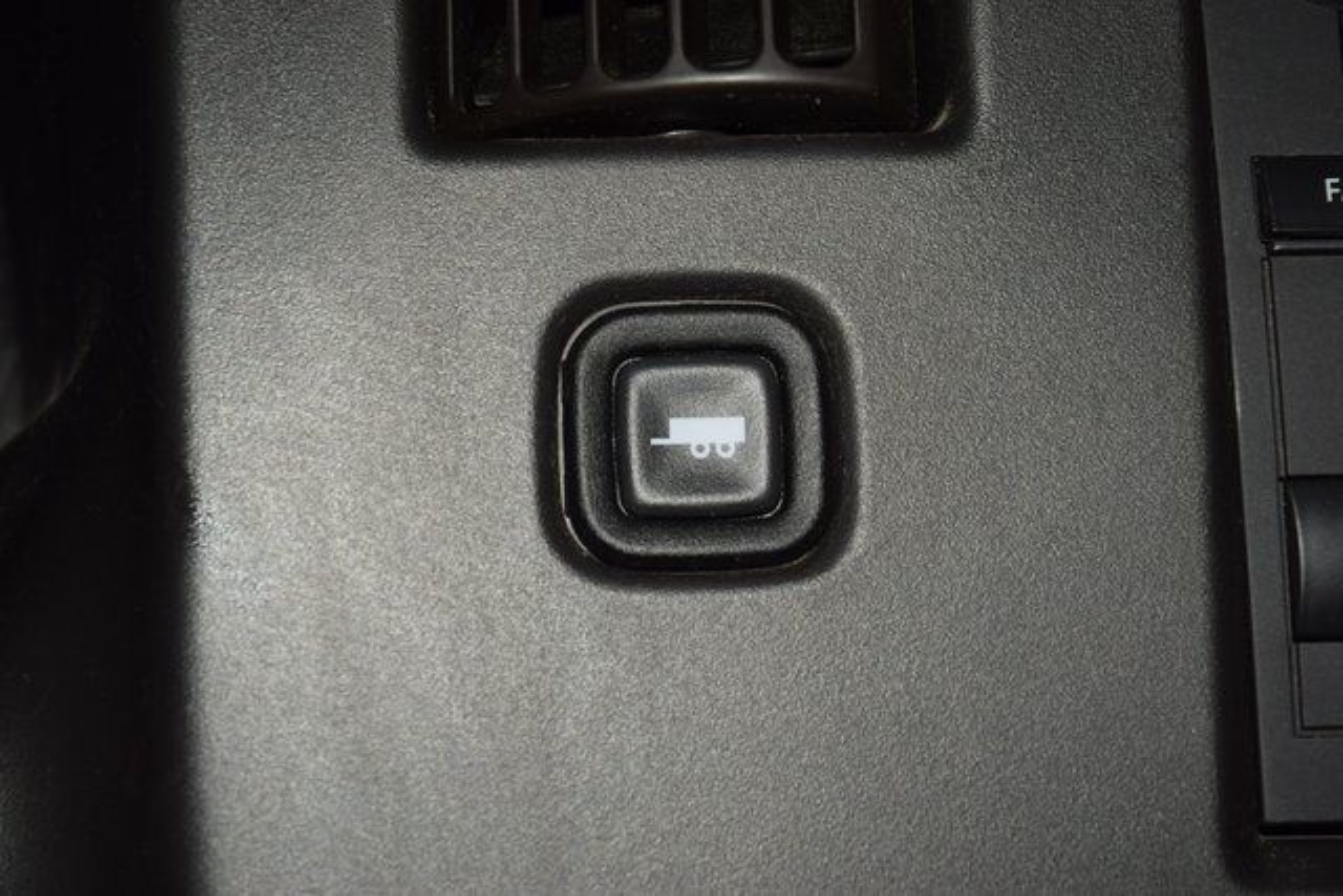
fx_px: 3918
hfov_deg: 19.5
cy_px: 448
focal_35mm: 105
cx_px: 672
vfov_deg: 13.0
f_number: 8
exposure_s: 1/125
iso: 100
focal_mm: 70
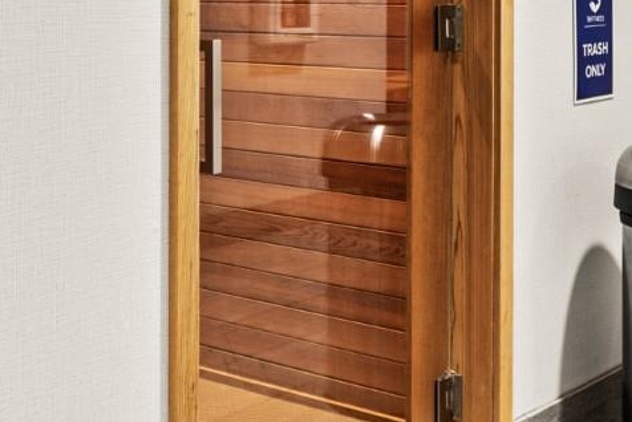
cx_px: 303
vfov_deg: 19.3
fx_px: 1194
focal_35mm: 68
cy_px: -35
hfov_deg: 29.6
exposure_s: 1/2
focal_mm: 10
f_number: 4.5
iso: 100
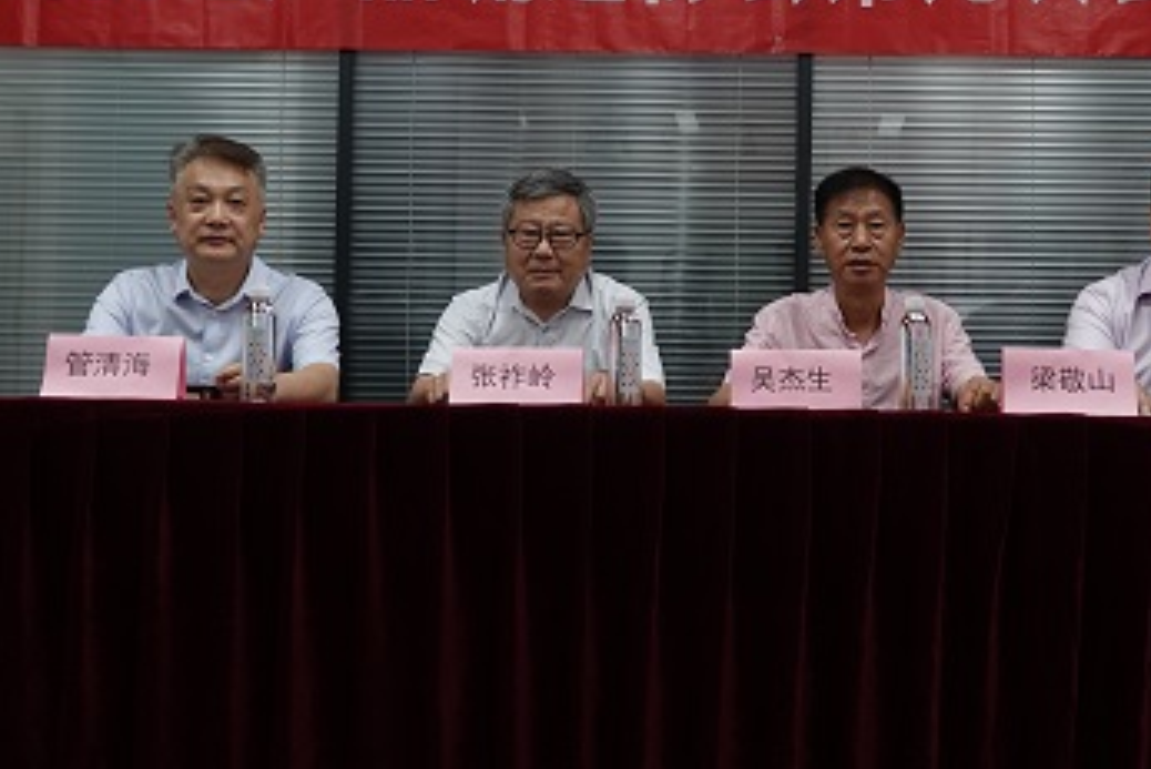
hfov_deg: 38.0
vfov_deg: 26.0
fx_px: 1663
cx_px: 705
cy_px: 316
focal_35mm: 52
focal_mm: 11.03
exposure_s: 1/30
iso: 160
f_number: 2.8
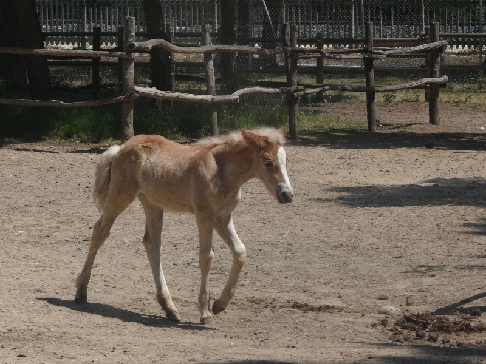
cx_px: 243
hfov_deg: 13.7
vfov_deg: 10.3
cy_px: 182
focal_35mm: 144
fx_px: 2022
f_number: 8
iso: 100
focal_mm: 30.5
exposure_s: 1/400
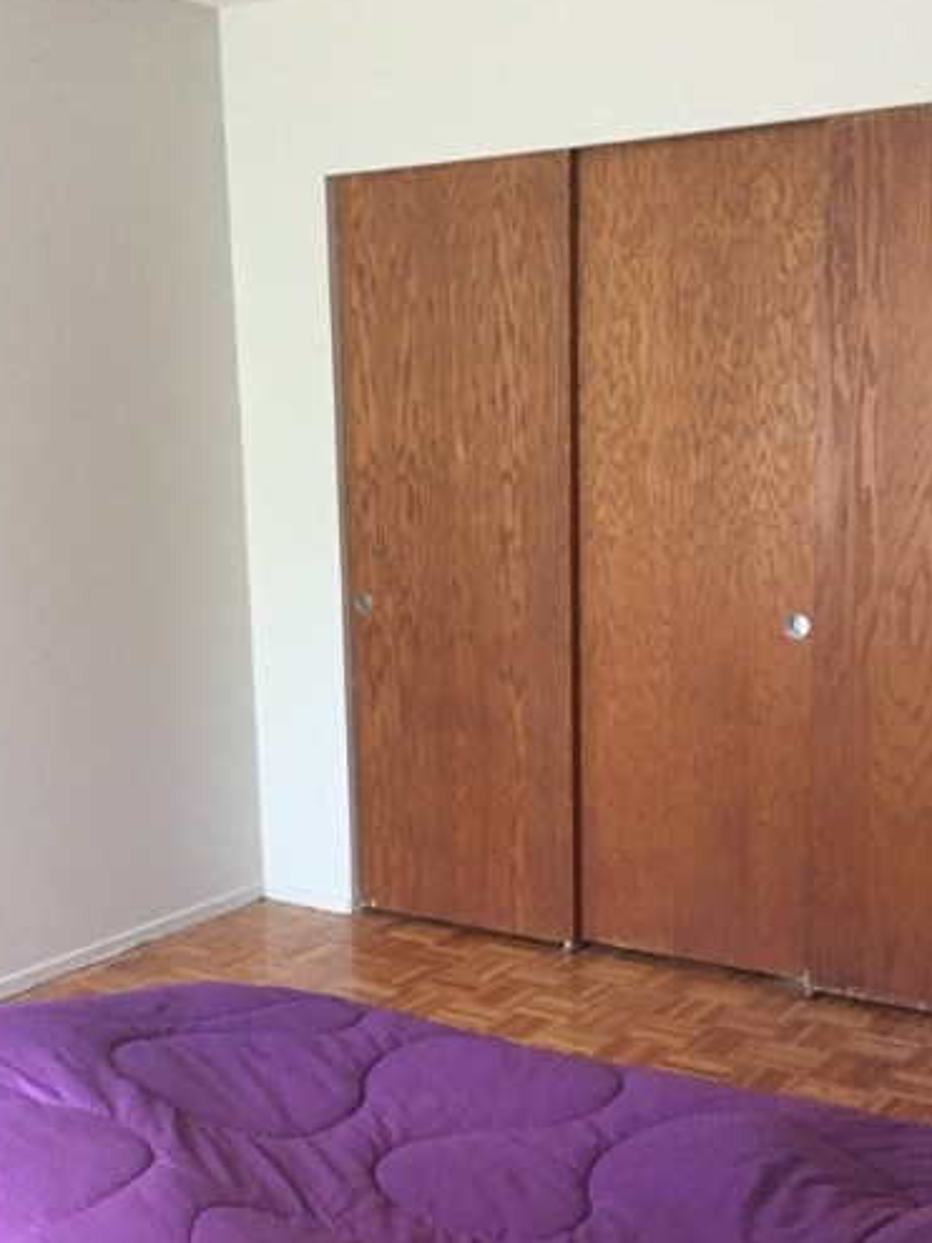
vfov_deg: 41.7
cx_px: 452
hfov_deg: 32.2
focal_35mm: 45
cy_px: 786
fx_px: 1616
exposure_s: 1/30
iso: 200
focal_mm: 4.15
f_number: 2.2
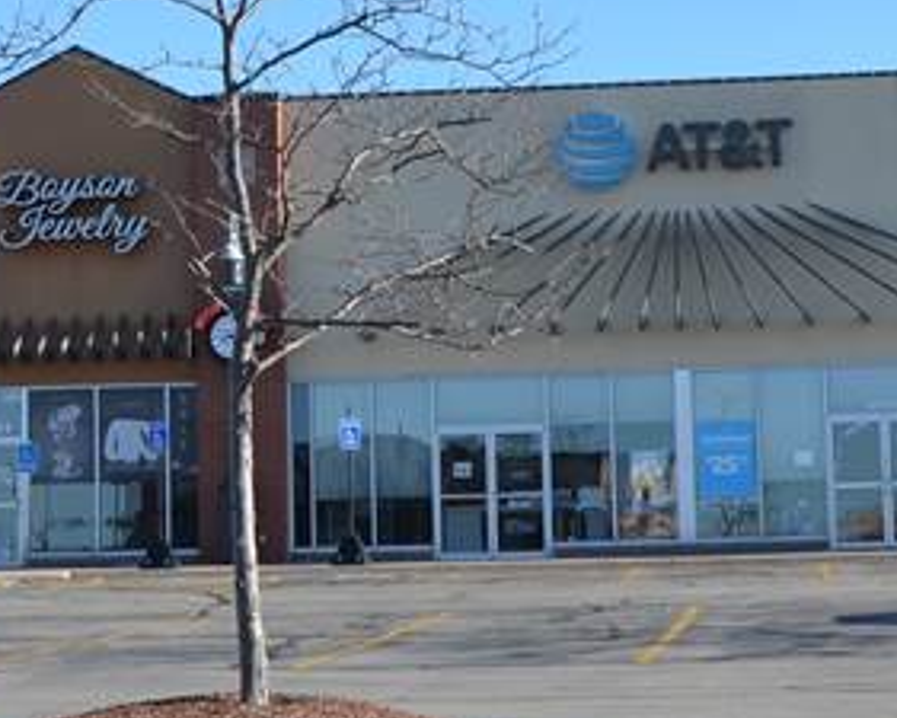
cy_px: -27
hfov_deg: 16.7
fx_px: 3054
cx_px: 364
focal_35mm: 115
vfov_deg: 13.2
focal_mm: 18
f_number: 8
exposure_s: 1/250
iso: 110
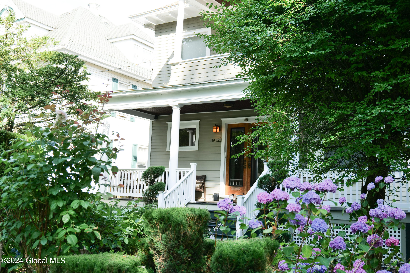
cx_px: 205
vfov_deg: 32.6
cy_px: 136
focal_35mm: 41
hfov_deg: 47.4
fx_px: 467
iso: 100
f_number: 4.8
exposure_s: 1/125
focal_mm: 41
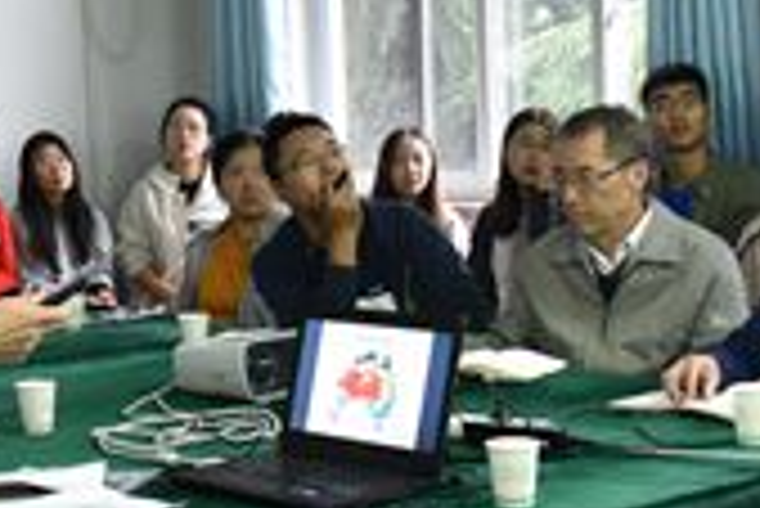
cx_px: 99
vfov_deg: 16.1
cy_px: 283
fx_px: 1796
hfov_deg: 23.4
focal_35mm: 85
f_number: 5
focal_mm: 24
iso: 6400
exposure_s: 1/100
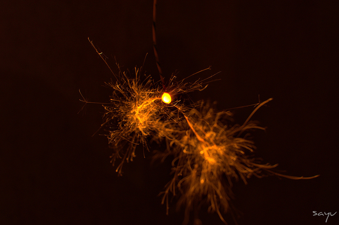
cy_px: 112
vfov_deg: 25.6
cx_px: 170
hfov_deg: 37.9
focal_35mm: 52
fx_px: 493
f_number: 5.6
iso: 400
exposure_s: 1/3.33
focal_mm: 35
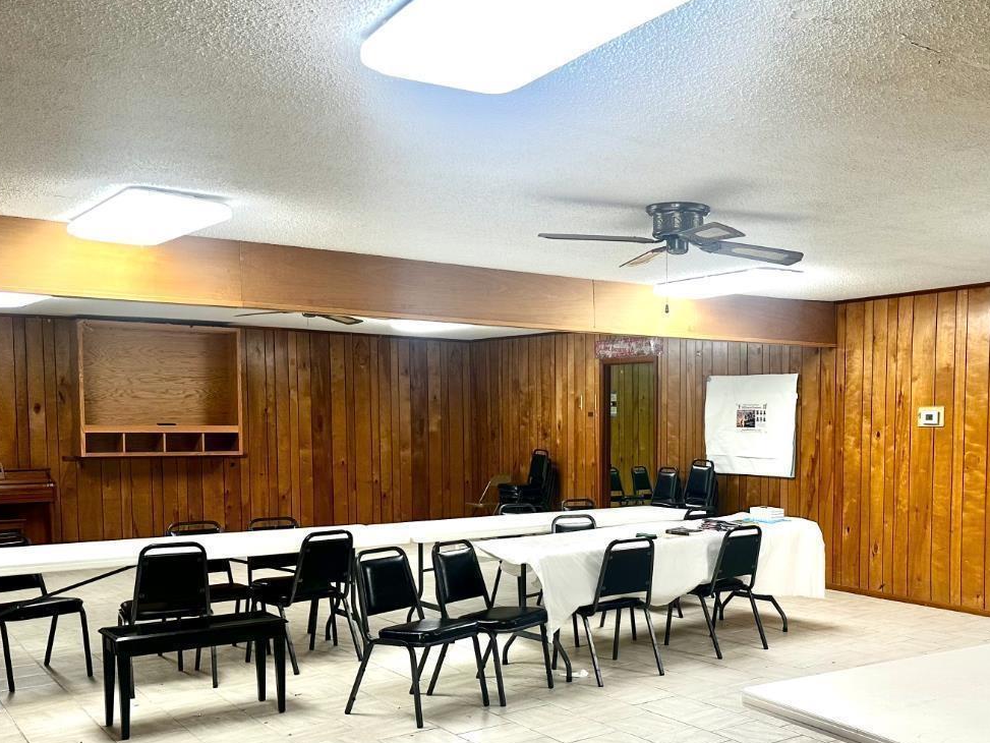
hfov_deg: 48.8
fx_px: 1058
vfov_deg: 38.3
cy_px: 491
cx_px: 700
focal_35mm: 37
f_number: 1.78
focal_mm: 6.86
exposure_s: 1/120
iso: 125
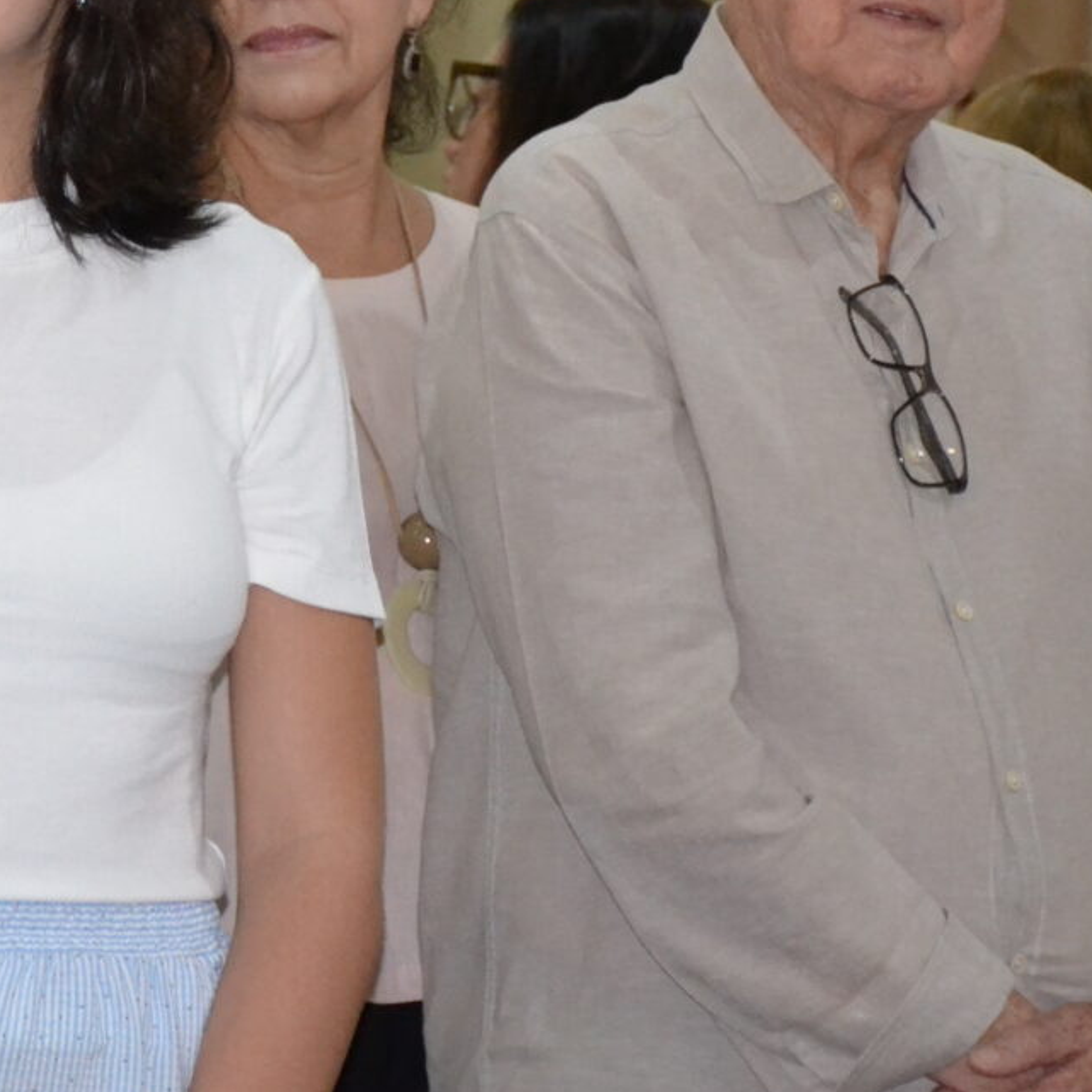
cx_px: -281
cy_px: 145
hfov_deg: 6.1
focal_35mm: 286
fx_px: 10217
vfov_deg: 6.1
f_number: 5
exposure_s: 1/60
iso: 2800
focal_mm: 75
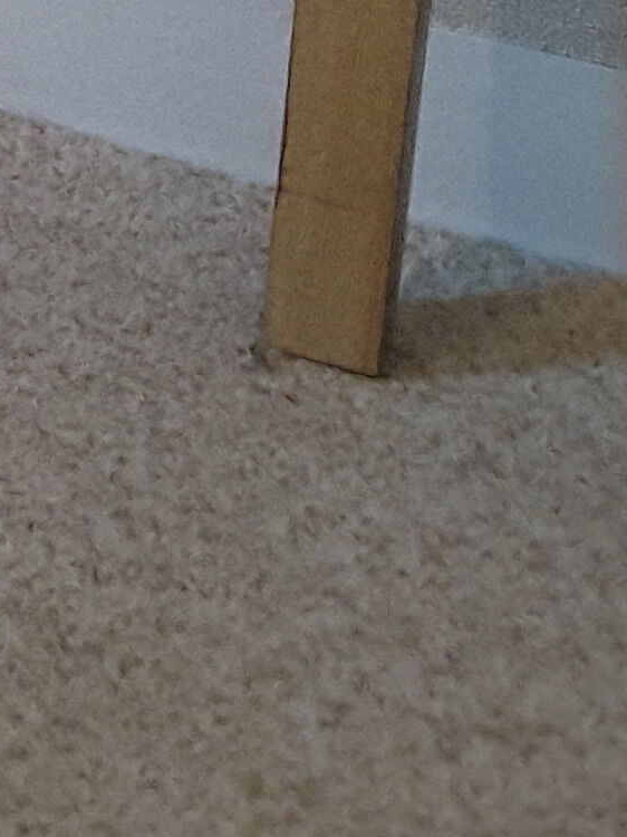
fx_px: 3262
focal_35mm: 135
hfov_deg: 10.1
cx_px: -676
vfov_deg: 13.1
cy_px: -696
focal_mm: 2.9
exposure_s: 1/17
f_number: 1.9
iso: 500
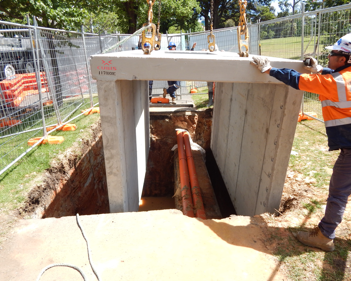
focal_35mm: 23
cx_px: 183
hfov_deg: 72.6
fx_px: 239
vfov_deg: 60.9
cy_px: 140
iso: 125
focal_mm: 4
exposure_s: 1/640
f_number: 3
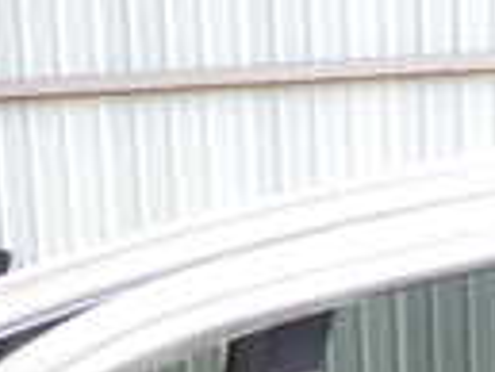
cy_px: 794
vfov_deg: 9.8
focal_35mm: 139
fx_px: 1990
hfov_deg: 14.1
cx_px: 391
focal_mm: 5.4
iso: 100
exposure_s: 1/80
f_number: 2.3
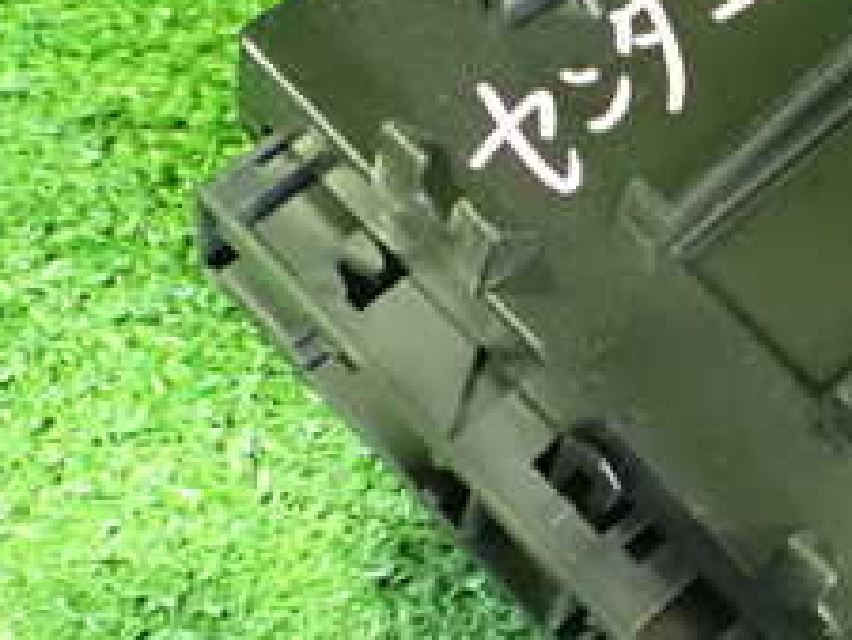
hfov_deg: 24.0
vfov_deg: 18.4
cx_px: 682
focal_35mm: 80
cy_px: 280
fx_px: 1970
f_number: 2.3
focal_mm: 5.4
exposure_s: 1/15
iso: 1600
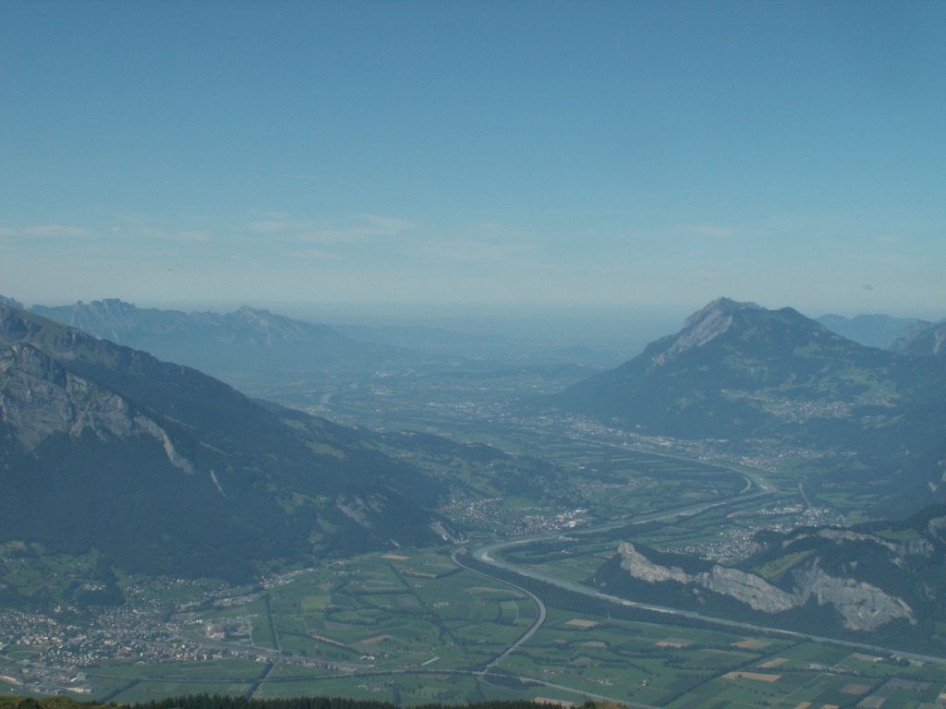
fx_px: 1448
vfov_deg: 27.5
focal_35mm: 53
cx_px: 473
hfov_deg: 36.2
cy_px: 354
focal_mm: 8.87
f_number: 8
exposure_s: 1/250
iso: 50
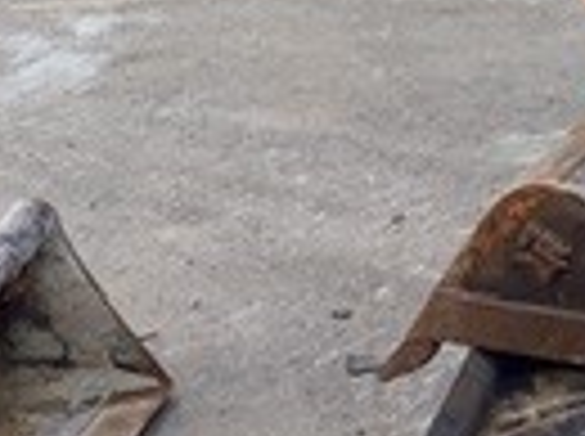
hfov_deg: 12.2
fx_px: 2581
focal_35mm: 153
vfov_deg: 9.4
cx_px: 922
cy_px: -184
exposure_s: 1/668
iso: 25
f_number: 2.4
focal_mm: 3.3
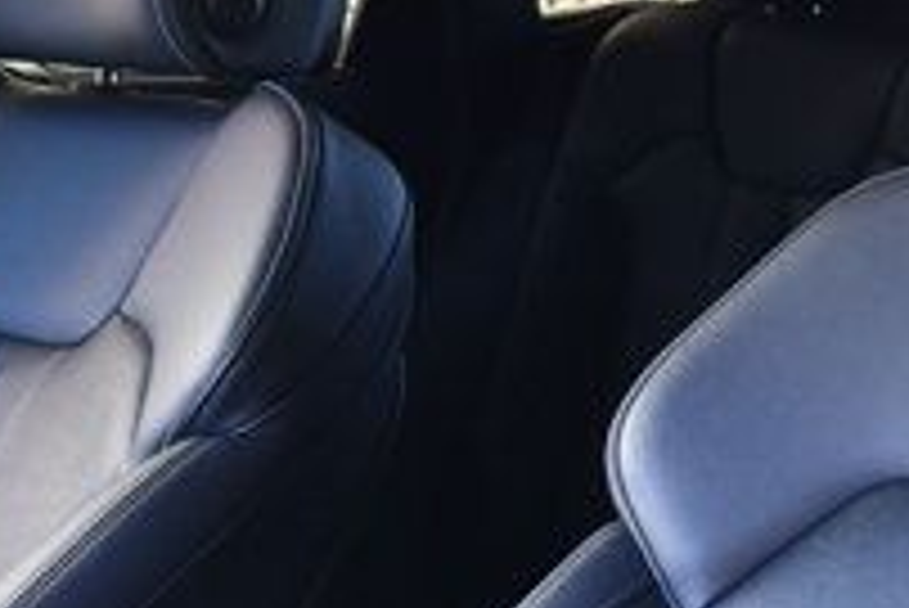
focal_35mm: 95
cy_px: 444
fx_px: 2400
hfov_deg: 21.3
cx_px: 657
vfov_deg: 14.4
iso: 1250
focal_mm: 20
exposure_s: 1/125
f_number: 3.8
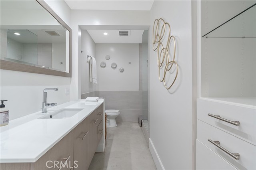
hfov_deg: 96.8
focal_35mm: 16
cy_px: 85
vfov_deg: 73.7
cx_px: 128
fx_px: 114
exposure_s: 1/2.5
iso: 100
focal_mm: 16
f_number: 9
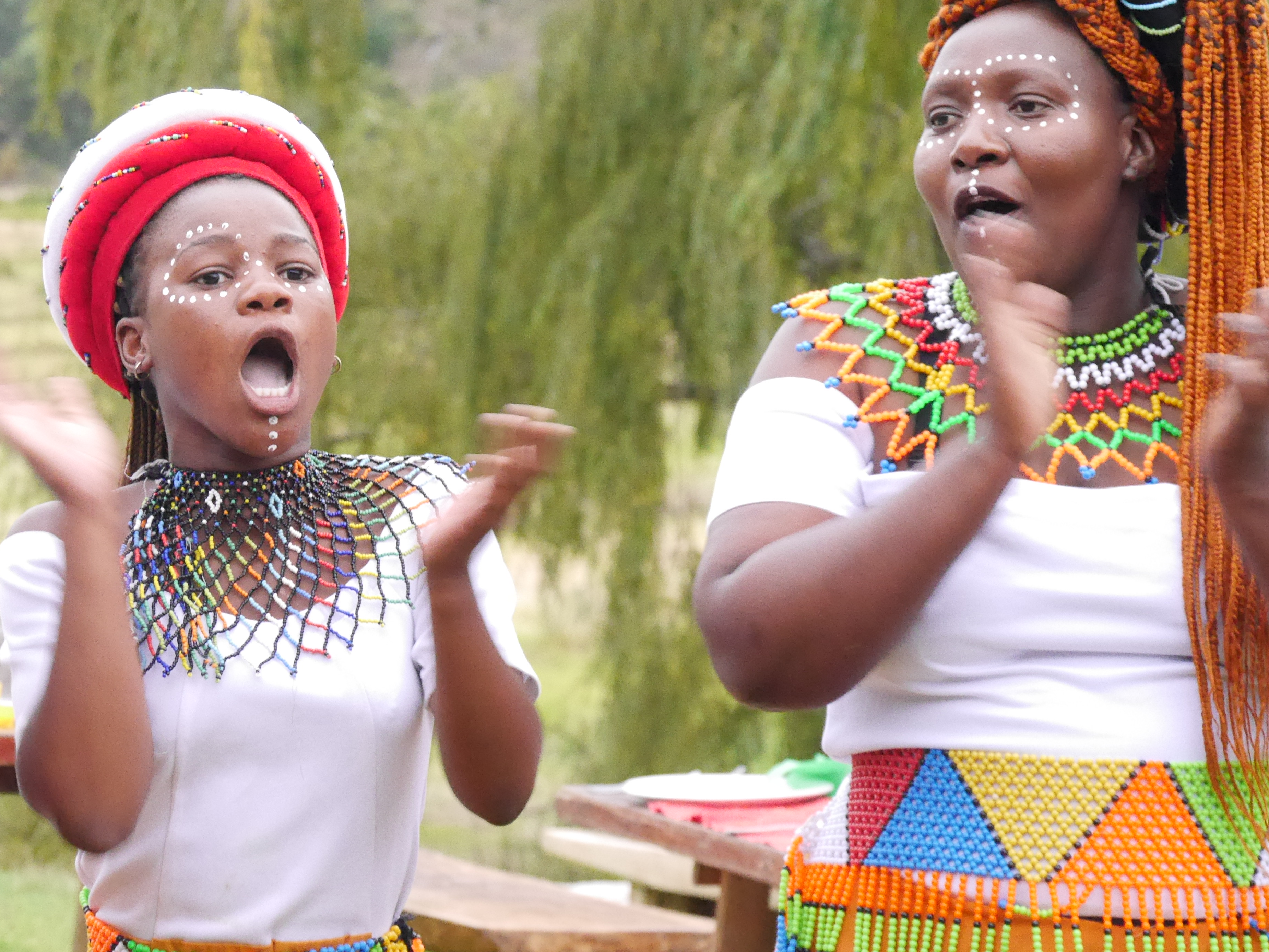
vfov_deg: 10.8
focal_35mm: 137
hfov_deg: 14.4
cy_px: 380
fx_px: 5022
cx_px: 571
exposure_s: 1/125
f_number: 5.1
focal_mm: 55
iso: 3200
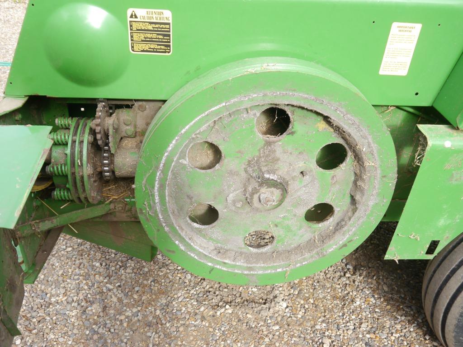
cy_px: 174
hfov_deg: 56.8
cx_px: 232
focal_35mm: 32
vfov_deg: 44.2
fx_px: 428
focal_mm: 16
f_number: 4.5
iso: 160
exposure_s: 1/160
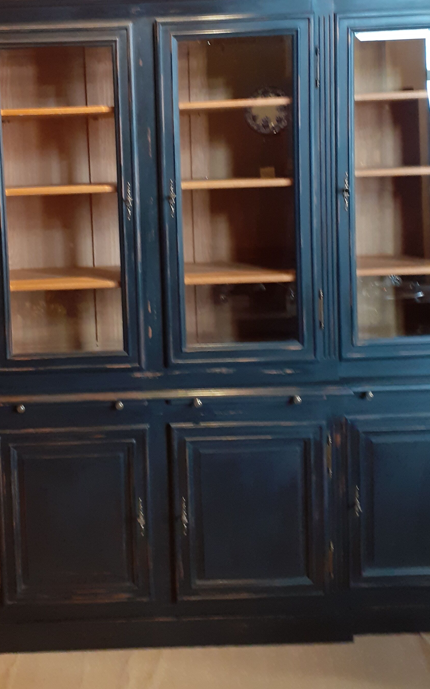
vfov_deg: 44.5
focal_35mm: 44
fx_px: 825
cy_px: 217
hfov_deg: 29.0
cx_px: 145
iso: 200
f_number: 1.9
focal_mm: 3.6
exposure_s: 1/25
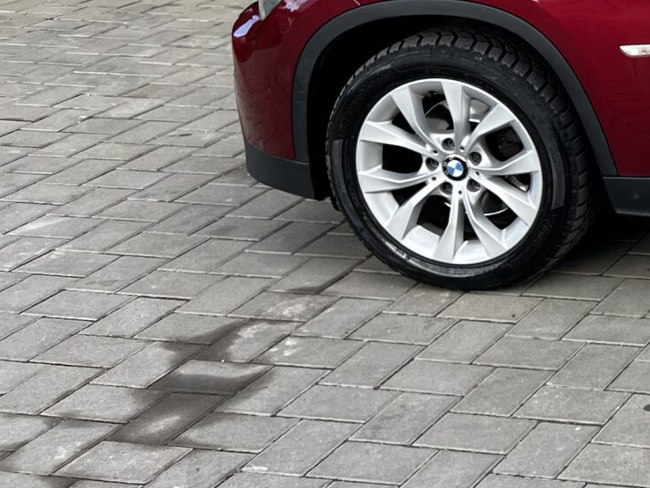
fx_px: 1690
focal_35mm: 90
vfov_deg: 16.1
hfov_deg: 18.2
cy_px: 11
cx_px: 1099
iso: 40
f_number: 1.5
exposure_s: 1/260
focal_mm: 5.7
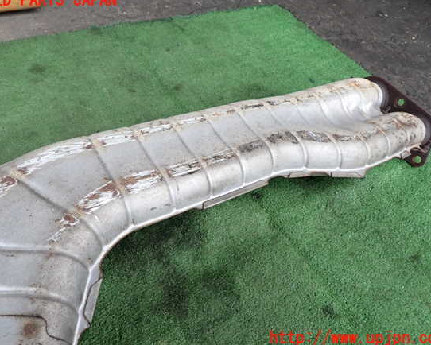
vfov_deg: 53.2
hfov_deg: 64.0
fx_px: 345
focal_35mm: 27
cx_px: 211
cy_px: 169
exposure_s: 1/160
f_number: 2.8
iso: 100
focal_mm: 4.5
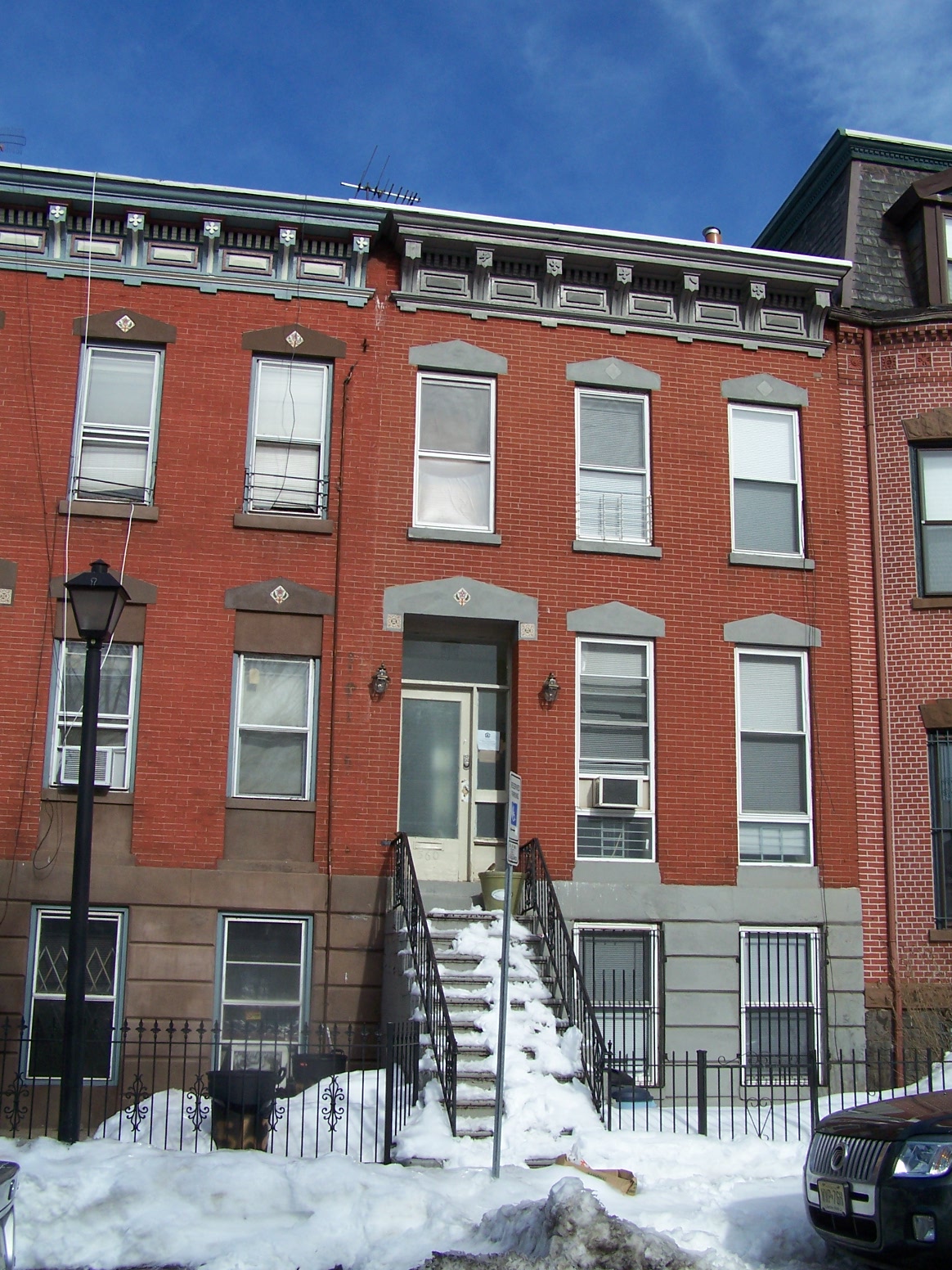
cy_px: 635
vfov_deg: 49.0
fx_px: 1393
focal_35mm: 38
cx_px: 476
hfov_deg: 37.7
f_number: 4
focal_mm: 6.3
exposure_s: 1/750
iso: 80
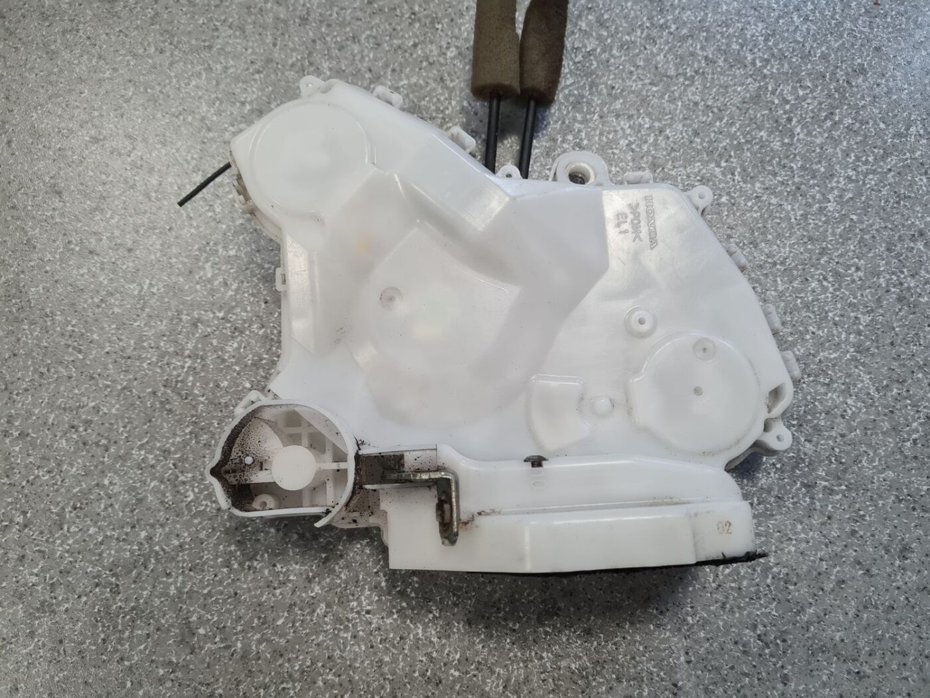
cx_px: 465
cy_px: 349
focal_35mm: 26
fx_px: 699
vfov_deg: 53.1
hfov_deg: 67.3
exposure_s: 1/100
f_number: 1.8
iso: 160
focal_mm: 5.4
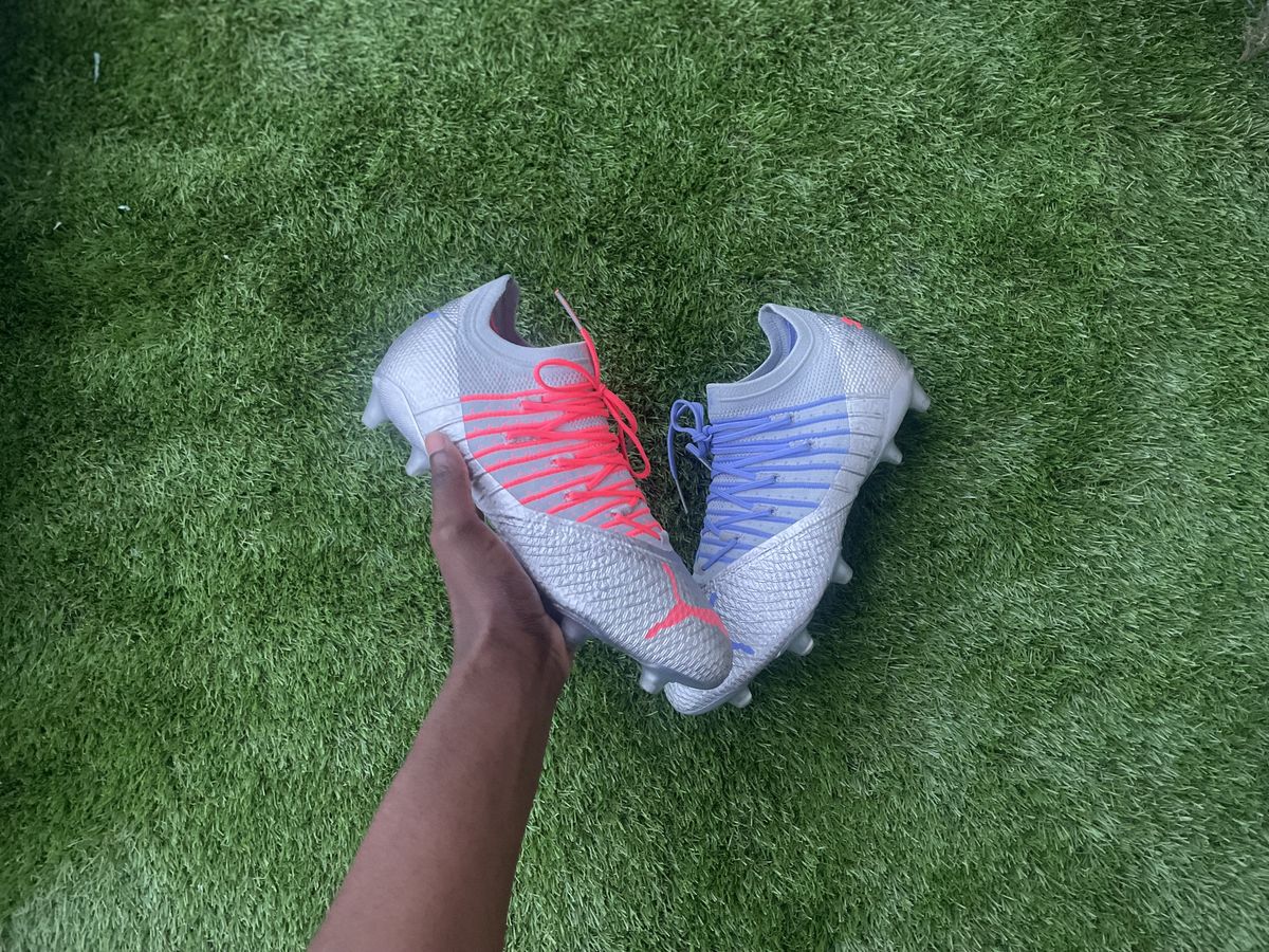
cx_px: 634
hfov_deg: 67.3
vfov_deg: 53.1
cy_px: 476
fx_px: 953
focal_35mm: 26
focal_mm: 4.2
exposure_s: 1/38
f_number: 1.6
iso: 640
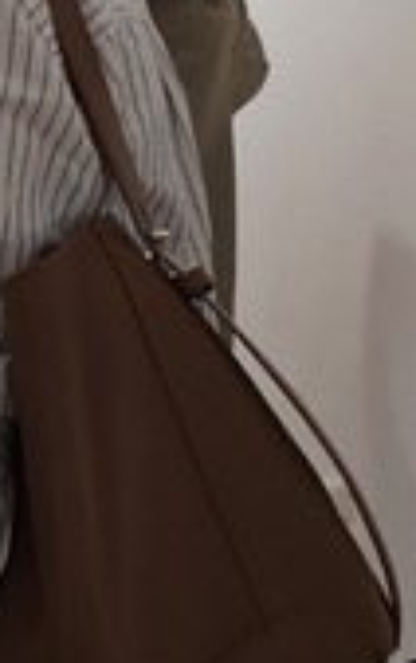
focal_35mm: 101
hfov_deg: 11.7
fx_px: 1827
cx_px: -404
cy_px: 45
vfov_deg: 20.1
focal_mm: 6.3
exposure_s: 1/180
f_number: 1.7
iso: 125
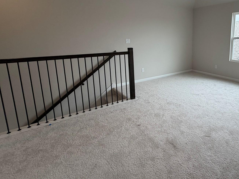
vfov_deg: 60.1
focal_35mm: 22
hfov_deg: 70.8
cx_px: 182
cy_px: 64
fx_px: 152
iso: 80
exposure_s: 1/120
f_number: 2.2
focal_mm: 2.22
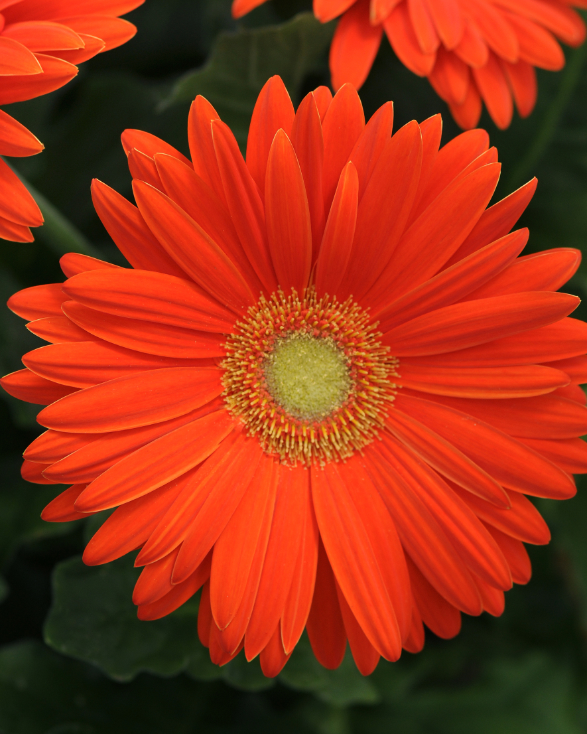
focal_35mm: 214
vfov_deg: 9.0
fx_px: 4640
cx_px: 305
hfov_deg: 7.2
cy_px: 354
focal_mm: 105
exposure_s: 1/400
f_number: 5.6
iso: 200
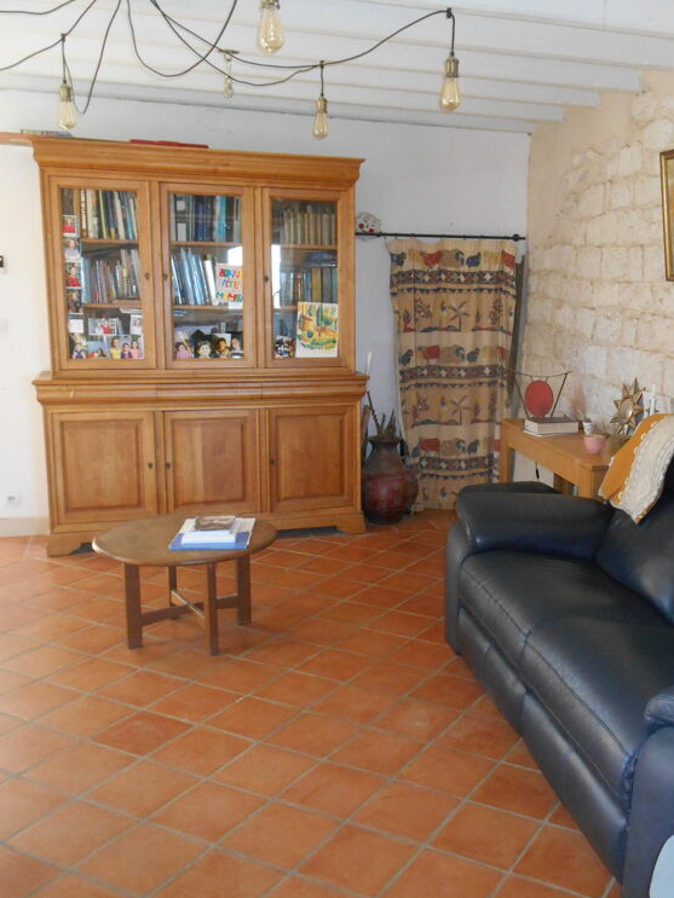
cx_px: 500
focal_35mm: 35
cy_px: 451
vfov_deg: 52.6
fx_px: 909
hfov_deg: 39.7
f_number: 3.4
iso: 400
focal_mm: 4.7
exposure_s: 1/25
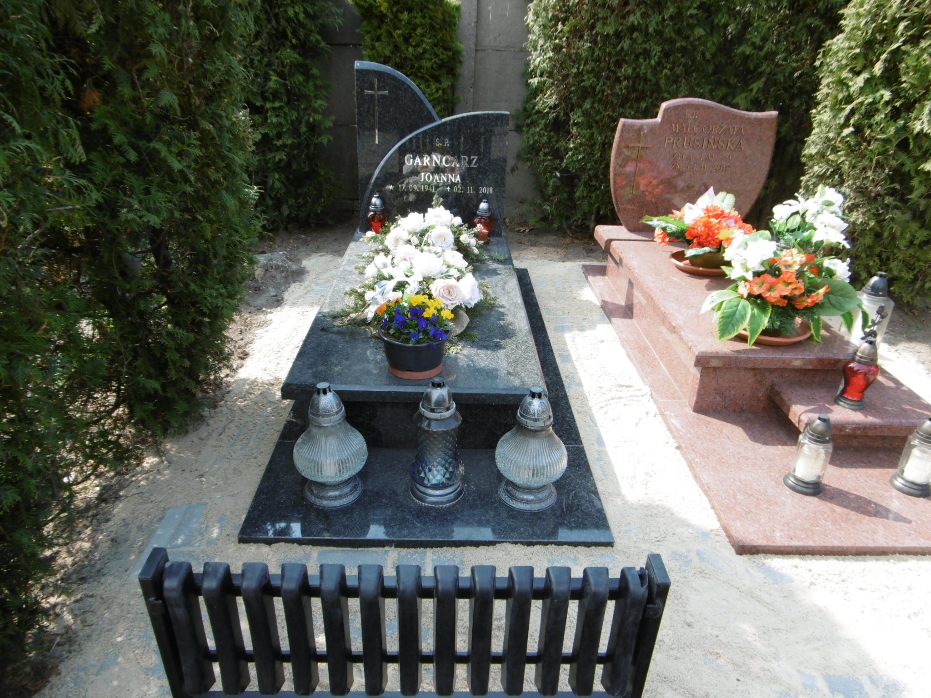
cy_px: 349
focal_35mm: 24
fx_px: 645
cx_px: 466
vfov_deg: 56.8
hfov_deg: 71.6
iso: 100
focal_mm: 4.3
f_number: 3.1
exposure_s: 1/320
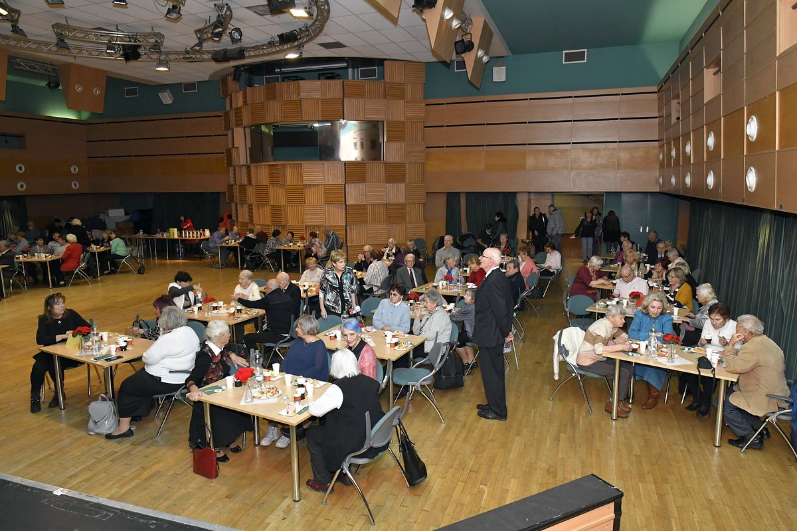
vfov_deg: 53.1
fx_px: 531
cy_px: 266
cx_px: 398
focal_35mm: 24
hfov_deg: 73.7
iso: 3200
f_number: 6.3
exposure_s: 1/160
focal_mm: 16
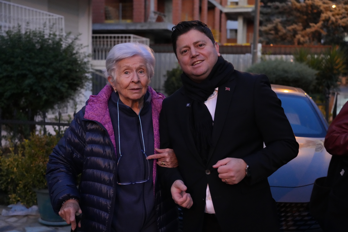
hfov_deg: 42.7
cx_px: 174
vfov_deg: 29.2
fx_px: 445
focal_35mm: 46
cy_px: 116
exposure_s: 1/100
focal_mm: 46
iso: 8000
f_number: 4
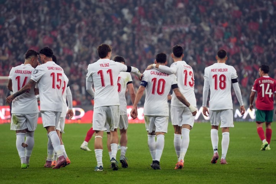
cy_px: 92
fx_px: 2070
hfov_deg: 7.6
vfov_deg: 5.1
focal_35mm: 270
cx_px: 138
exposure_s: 1/1250
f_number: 2.8
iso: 2000
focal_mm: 180
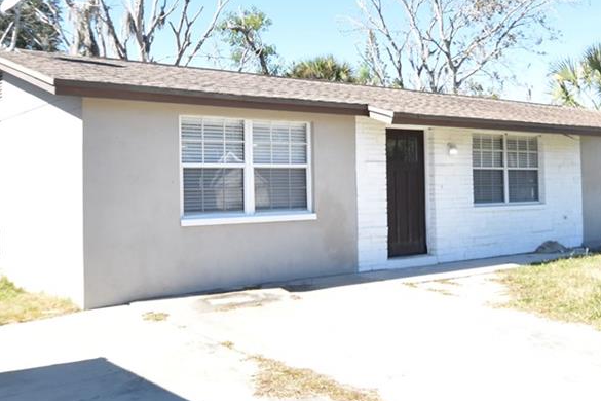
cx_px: 476
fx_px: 684
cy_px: 166
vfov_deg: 32.6
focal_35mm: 41
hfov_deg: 45.2
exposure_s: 1/3000
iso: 800
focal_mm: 10
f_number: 3.5
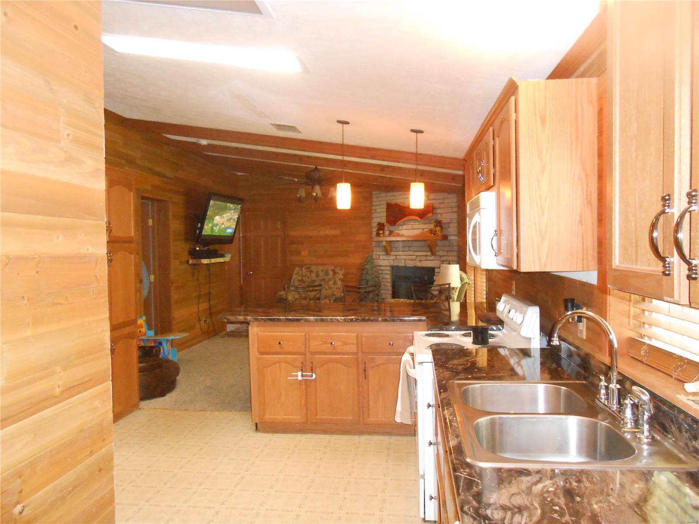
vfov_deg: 53.1
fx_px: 525
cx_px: 350
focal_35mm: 26
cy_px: 262
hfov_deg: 67.3
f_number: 3.5
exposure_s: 1/25
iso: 1000
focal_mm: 4.6
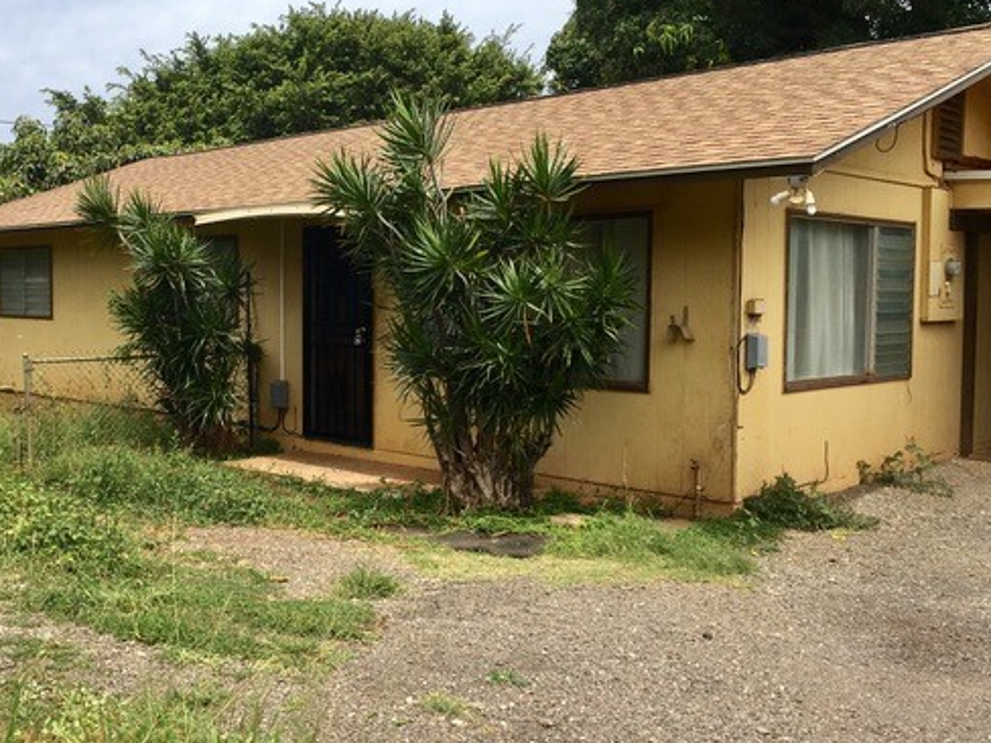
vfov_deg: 37.7
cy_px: 361
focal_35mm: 38
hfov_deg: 48.3
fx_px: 1088
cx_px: 343
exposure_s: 1/1876
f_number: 2.2
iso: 25
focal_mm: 4.15
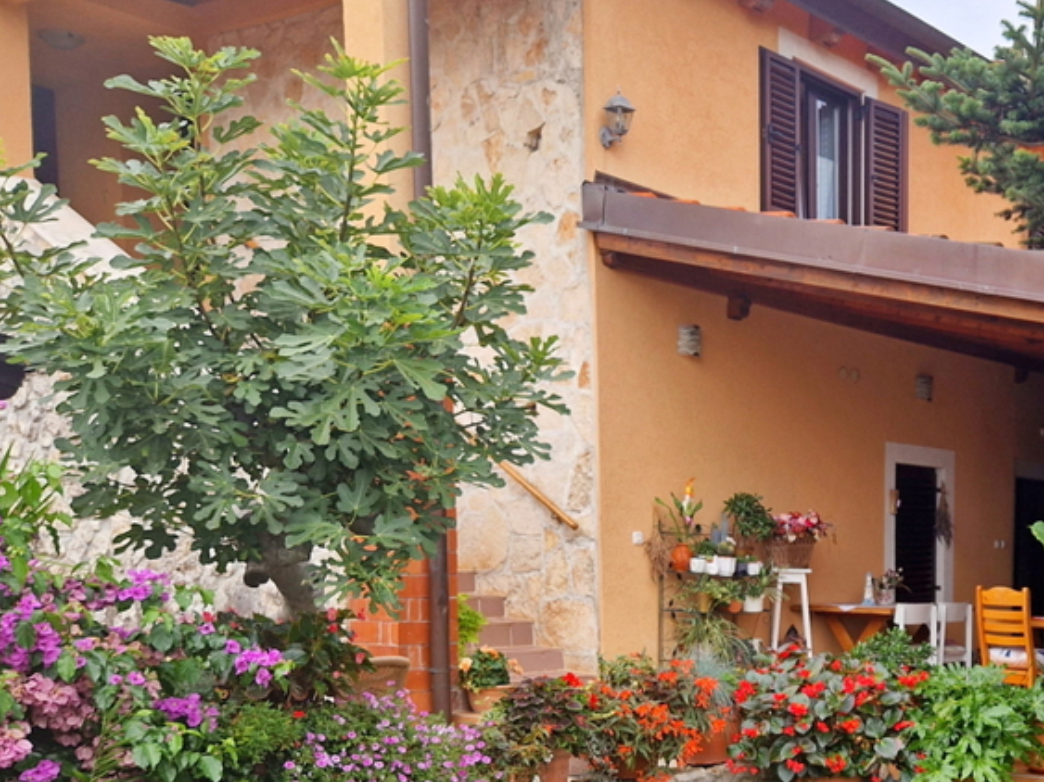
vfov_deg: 28.7
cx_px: 955
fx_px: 1477
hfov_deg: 36.3
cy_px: 671
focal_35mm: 49
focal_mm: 5.4
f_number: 1.8
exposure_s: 1/180
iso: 50
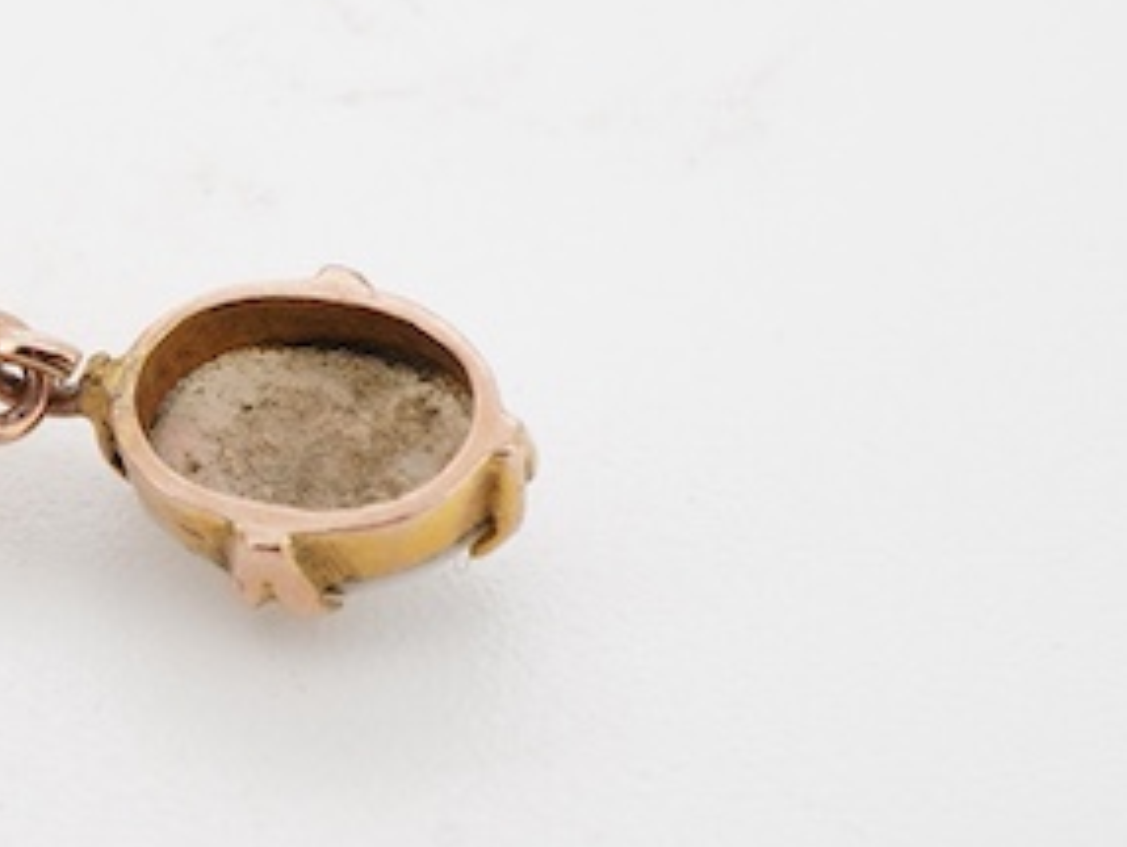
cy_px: 110
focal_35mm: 136
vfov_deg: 10.9
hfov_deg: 13.7
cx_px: -500
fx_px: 4431
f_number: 22
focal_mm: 30
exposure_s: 1/125
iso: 250
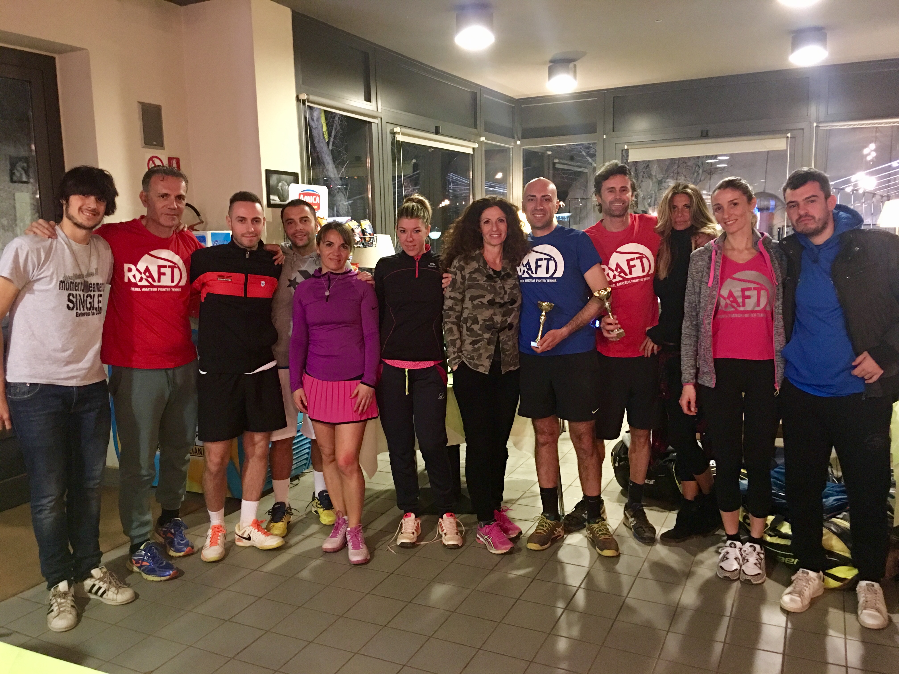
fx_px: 753
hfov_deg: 61.7
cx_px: 450
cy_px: 337
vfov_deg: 48.2
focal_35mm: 29
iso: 125
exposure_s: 1/4
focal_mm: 4.15
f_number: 2.2
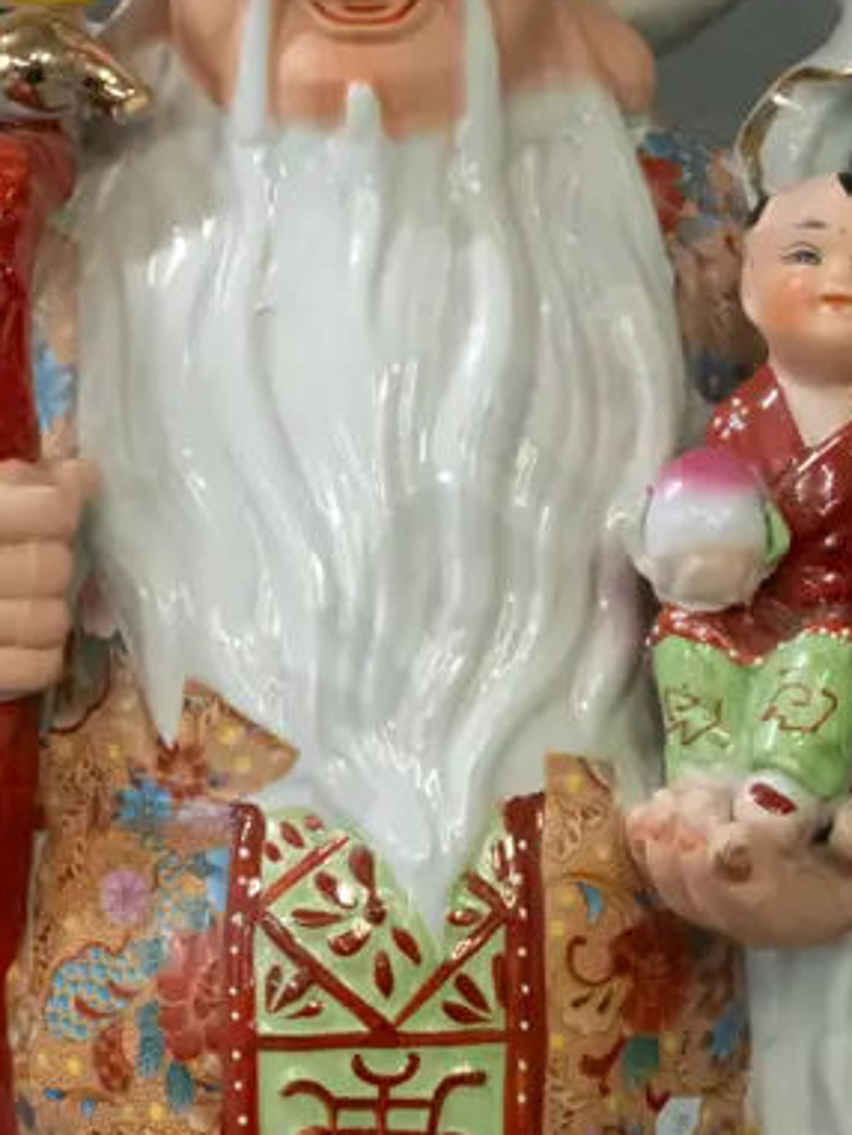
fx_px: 2821
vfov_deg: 22.7
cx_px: 372
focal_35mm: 86
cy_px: 673
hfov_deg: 17.2
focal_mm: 16
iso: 3200
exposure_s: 1/250
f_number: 4.5
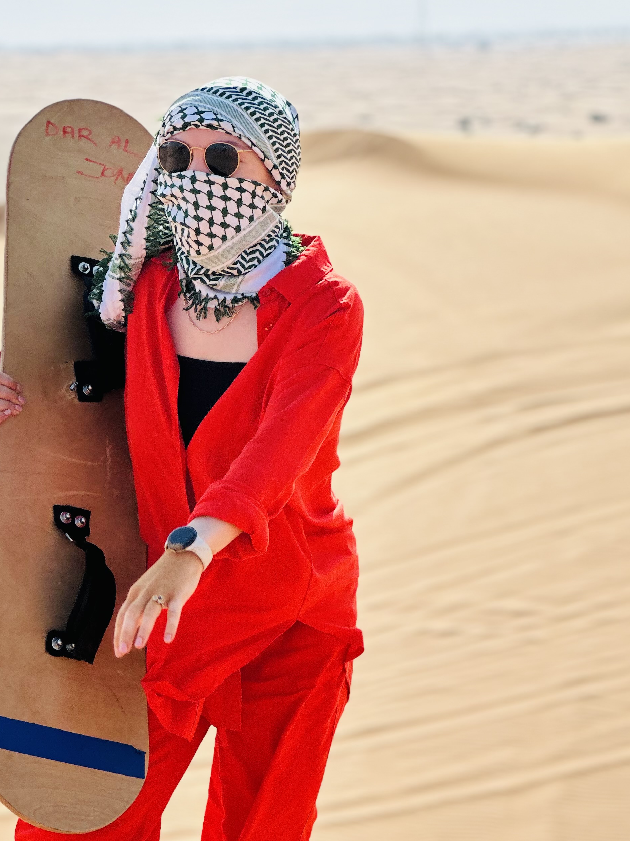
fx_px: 3009
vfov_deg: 15.8
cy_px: 579
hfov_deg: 11.9
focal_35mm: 124
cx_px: 269
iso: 32
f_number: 2.8
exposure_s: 1/742
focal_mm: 9
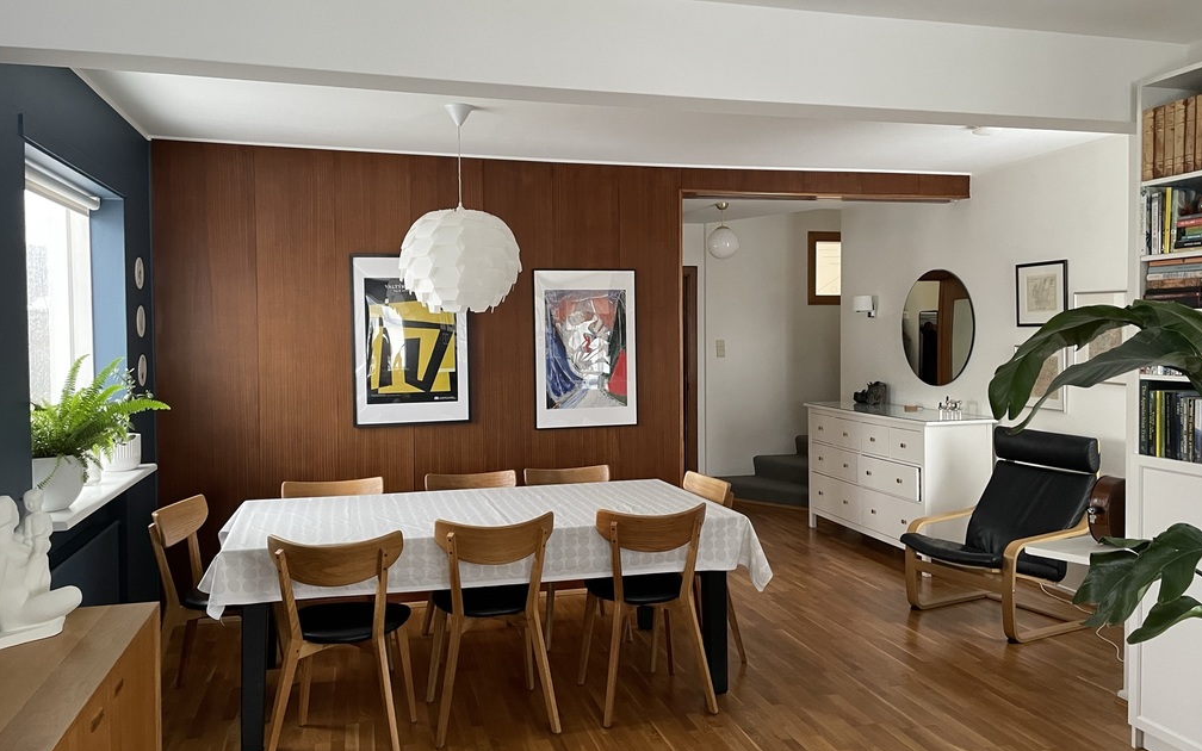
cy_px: 362
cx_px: 608
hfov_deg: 66.5
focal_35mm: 28
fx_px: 917
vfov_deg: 44.5
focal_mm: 4.2
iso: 320
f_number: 1.6
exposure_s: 1/60
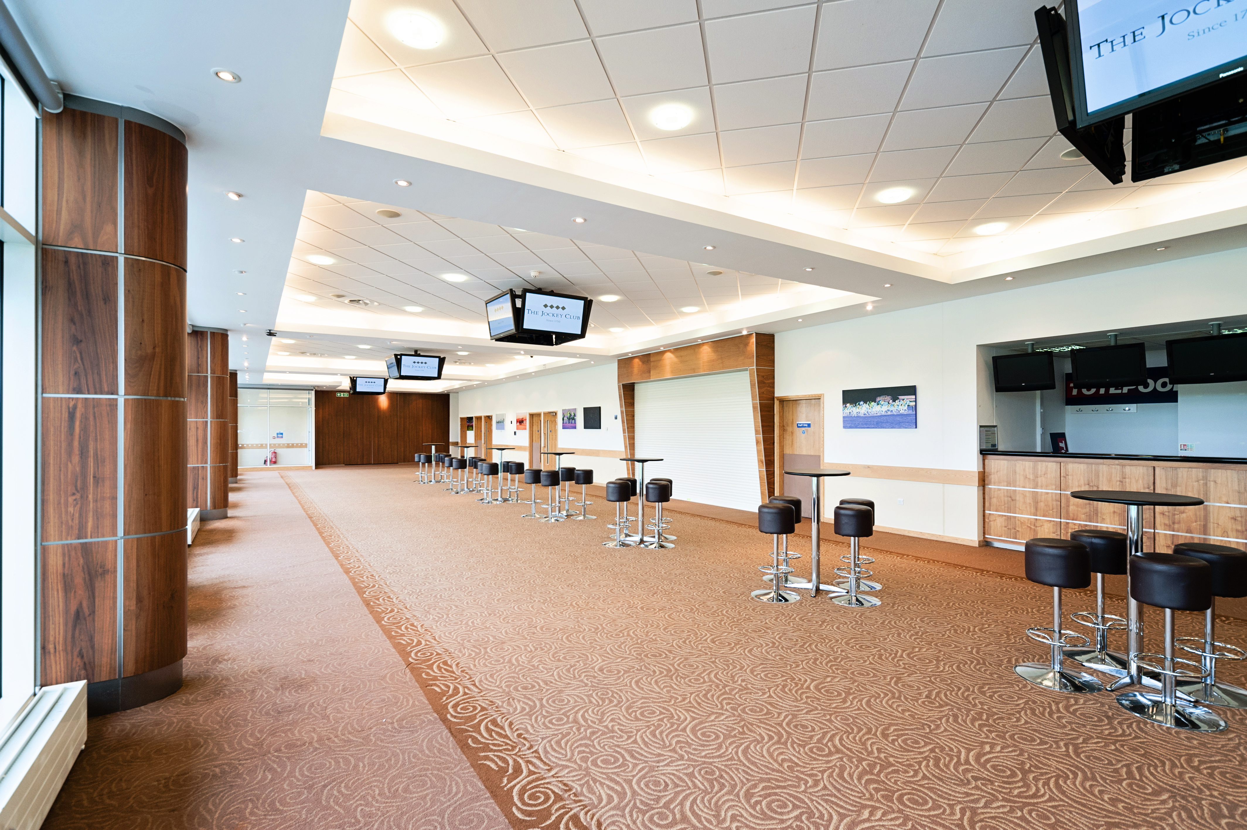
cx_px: 624
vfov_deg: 67.3
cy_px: 415
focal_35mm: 18
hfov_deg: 90.0
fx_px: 623
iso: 250
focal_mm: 18
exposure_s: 1/13
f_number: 8
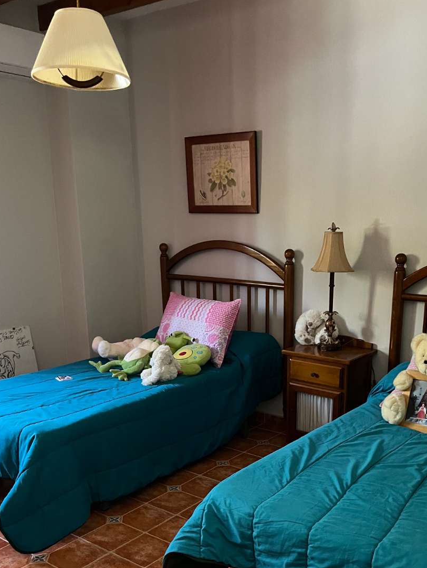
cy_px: 382
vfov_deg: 50.3
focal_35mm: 36
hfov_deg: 39.5
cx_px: 254
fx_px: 592
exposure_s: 1/30
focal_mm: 5.1
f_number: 1.6
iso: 640
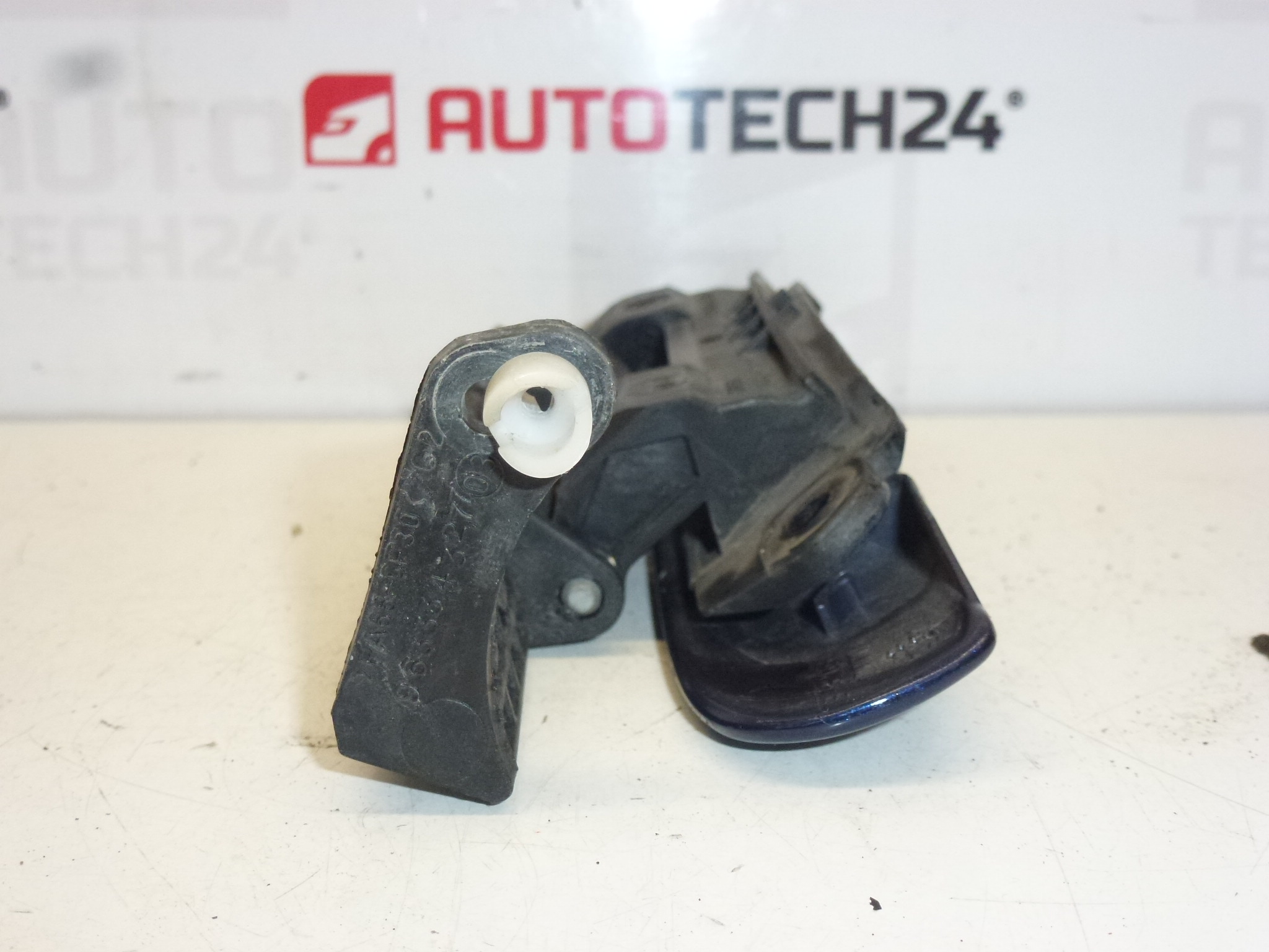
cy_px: 476
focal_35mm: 45
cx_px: 634
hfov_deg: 42.1
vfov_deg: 32.2
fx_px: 1650
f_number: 4
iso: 400
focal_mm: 8
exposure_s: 1/200
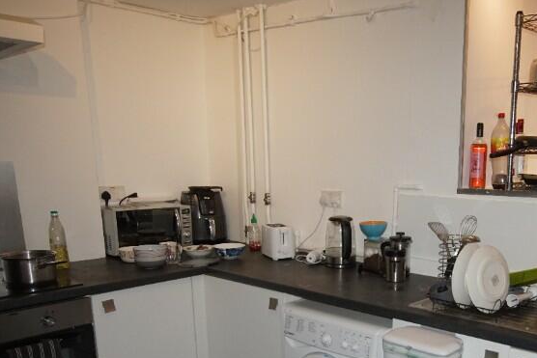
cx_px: 384
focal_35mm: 36
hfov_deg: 51.5
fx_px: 536
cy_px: 282
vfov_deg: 35.8
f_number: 4.5
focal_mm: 13
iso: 800
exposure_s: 1/160
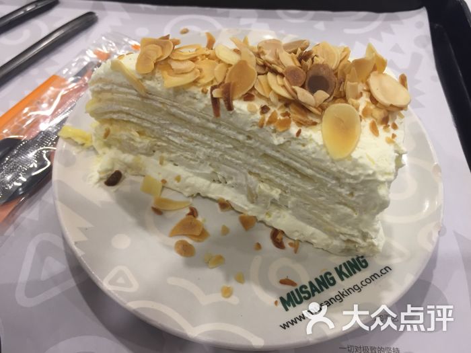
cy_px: 176
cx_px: 236
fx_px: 395
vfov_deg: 48.2
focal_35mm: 29
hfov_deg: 61.7
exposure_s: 1/33
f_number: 2.2
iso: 80
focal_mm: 4.15
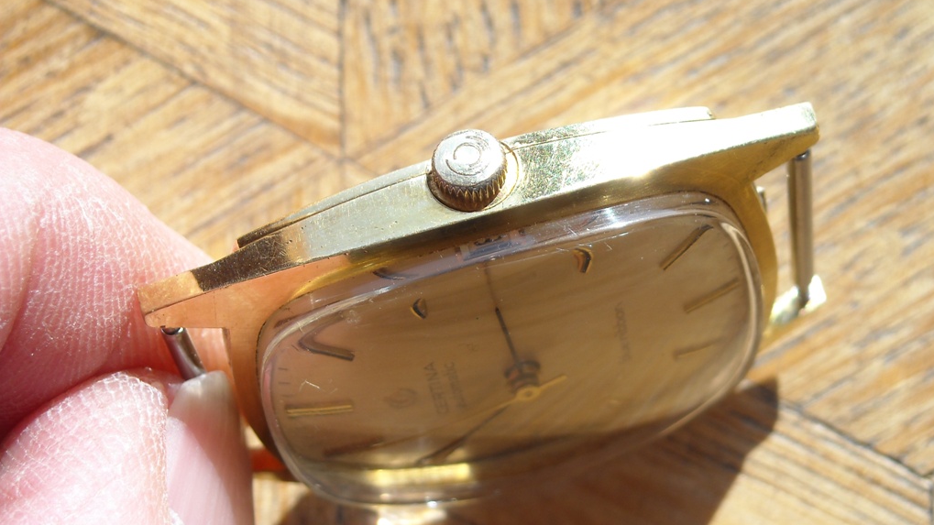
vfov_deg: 10.5
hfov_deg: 18.6
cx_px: 467
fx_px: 2848
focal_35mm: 115
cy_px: 290
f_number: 4.7
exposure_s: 1/192
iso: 64
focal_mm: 17.1
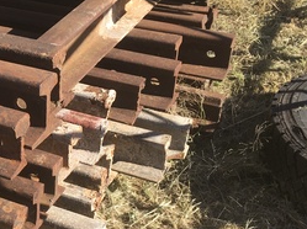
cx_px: -52
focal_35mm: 77
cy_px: 131
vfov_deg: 19.1
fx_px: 682
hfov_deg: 23.4
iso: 25
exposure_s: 1/732
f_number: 2.2
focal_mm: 4.15
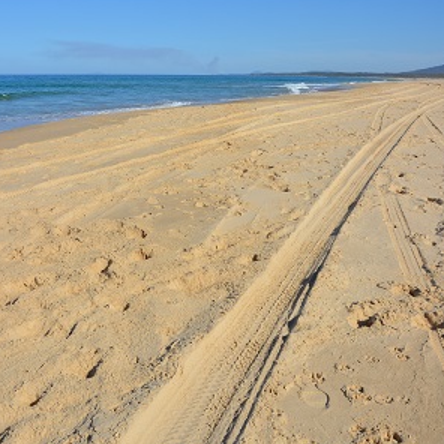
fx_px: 624
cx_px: 218
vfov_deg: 39.1
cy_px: 203
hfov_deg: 39.2
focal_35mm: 43
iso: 100
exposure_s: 1/320
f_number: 9
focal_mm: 20
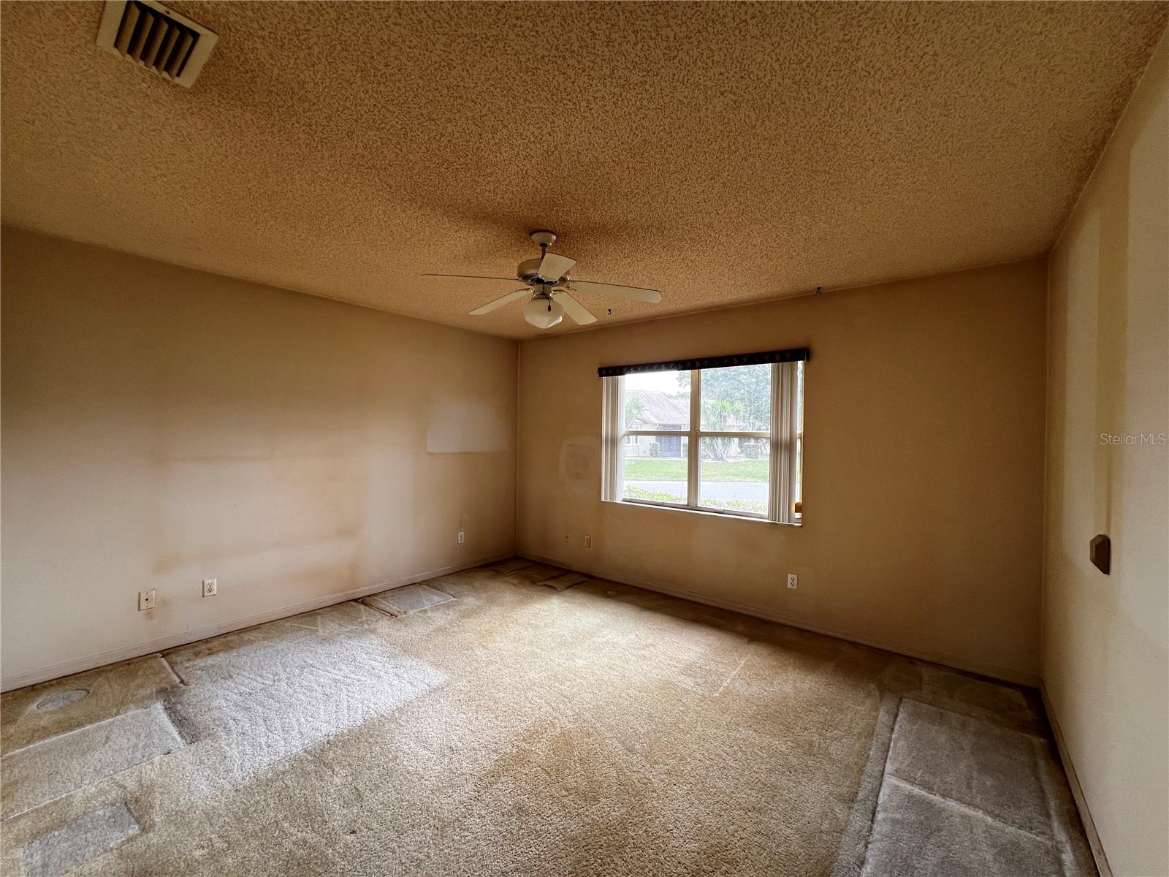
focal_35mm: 13
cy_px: 438
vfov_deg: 89.9
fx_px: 439
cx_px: 584
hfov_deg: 106.2
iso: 50
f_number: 1.8
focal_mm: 1.57
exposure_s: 1/99
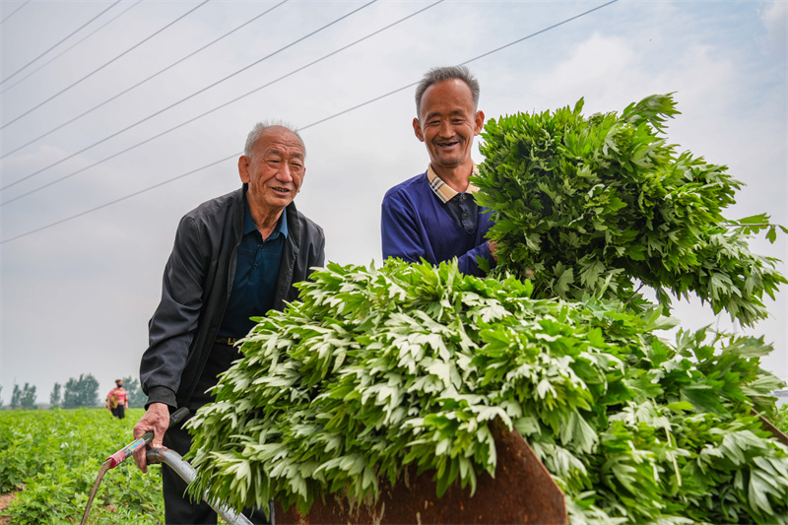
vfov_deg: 37.8
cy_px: 262
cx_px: 394
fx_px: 766
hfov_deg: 54.4
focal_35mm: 35
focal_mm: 35
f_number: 5.6
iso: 125
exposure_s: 1/640
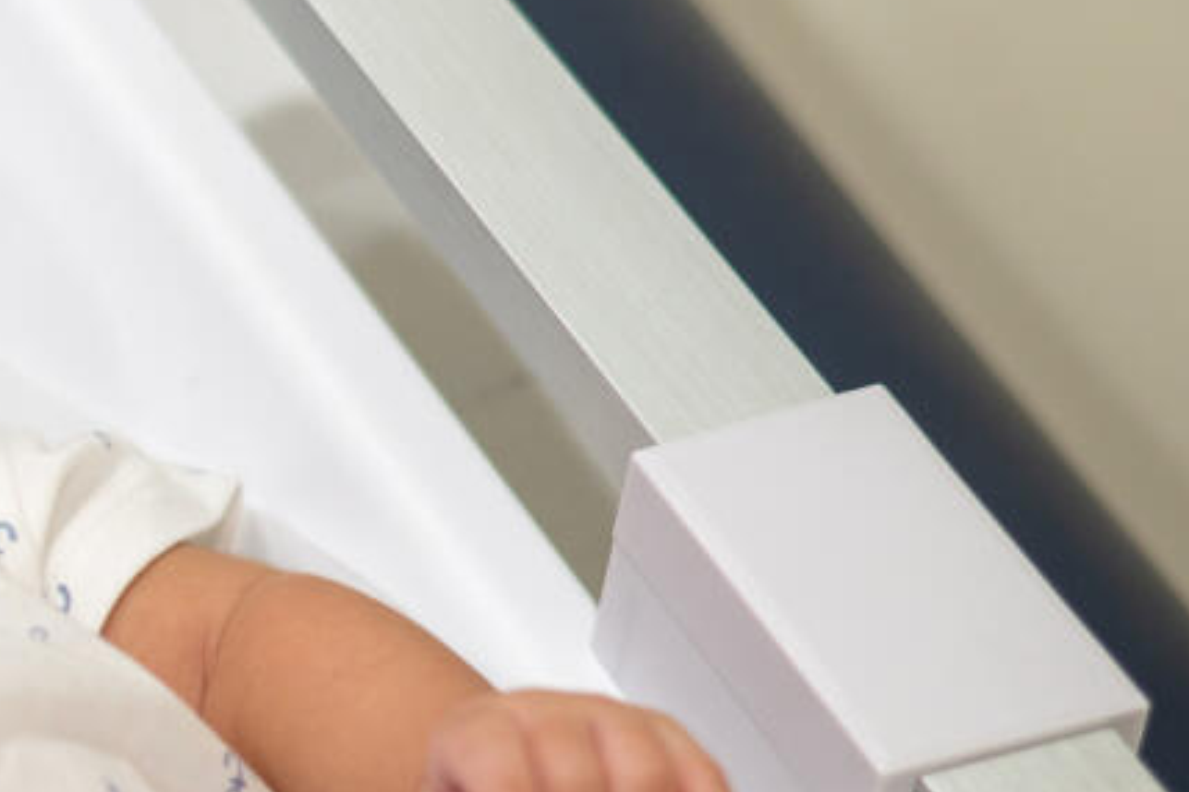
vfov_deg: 8.4
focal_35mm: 163
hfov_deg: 12.2
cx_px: -455
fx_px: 5383
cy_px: 580
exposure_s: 1/250
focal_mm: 50
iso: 640
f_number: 2.5
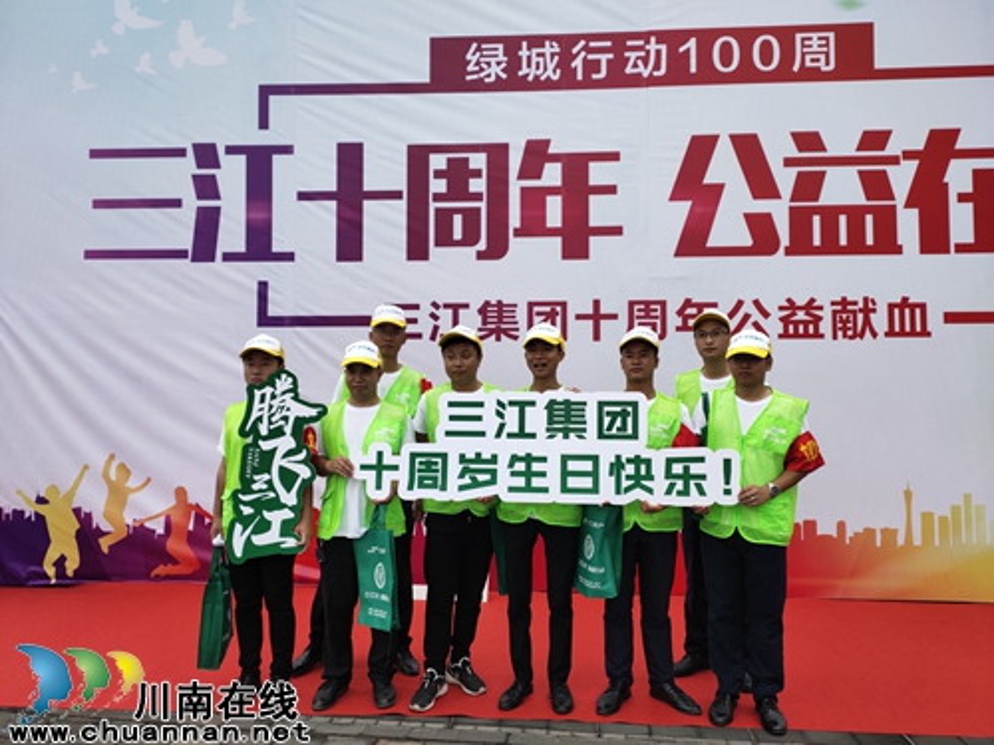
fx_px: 660
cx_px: 497
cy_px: 372
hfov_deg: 73.9
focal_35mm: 23
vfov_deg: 58.9
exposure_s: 1/337
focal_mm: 4.76
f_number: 1.79
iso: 56
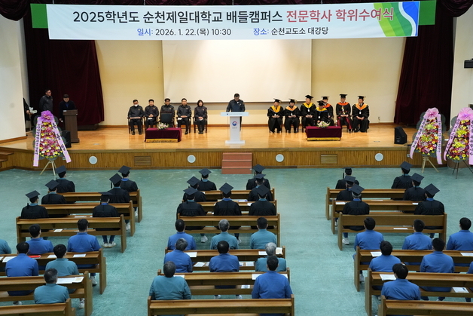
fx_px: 710
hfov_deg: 36.9
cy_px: 158
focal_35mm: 54
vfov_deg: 25.1
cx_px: 236
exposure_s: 1/125
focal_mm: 54
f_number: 5.6
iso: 5000
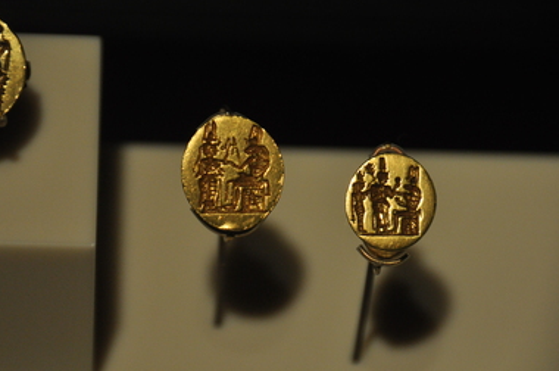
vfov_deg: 3.9
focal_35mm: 347
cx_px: 240
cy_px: 184
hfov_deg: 5.9
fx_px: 5379
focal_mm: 200
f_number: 5.6
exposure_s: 1/1250
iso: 1000
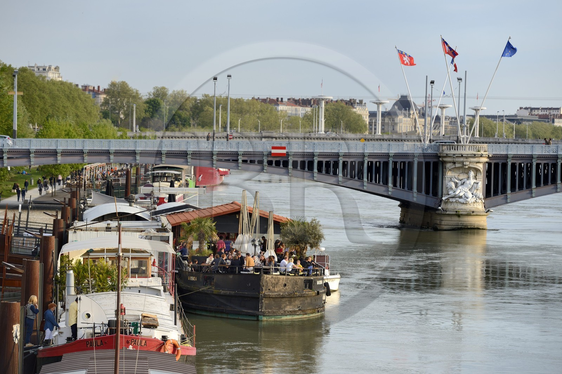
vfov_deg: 10.1
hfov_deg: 15.2
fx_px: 2106
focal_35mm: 135
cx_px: 281
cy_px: 187
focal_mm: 135
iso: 200
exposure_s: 1/400
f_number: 5.6
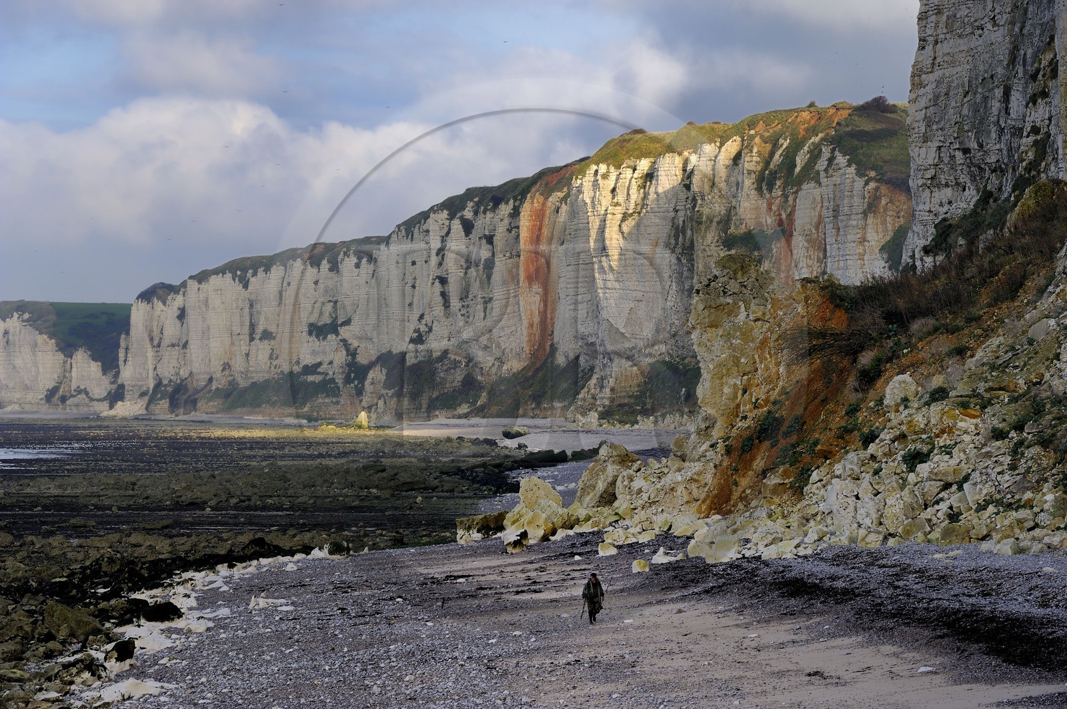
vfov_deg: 8.8
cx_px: 534
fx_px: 4590
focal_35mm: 155
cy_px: 354
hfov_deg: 13.3
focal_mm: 155
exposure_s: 1/125
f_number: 11
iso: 200
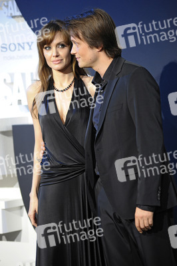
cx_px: 88
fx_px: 1219
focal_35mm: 165
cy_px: 133
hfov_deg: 8.3
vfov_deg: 12.5
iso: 1250
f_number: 5
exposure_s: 1/125
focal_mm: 165
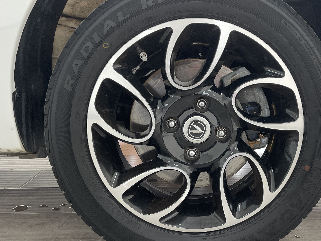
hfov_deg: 48.6
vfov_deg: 37.7
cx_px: 198
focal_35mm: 38
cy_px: 121
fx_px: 352
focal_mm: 4.2
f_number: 1.6
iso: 125
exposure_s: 1/121
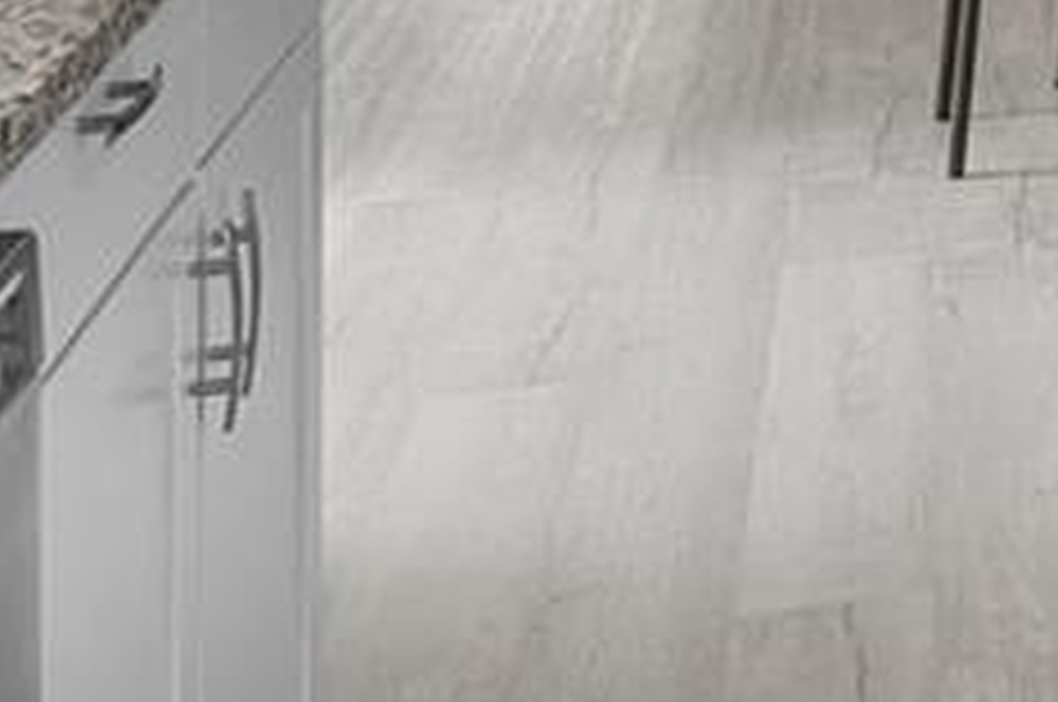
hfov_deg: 14.1
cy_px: -778
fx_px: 3199
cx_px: 2404
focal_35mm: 109
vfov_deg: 11.2
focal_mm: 16
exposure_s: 1/5
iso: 400
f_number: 8
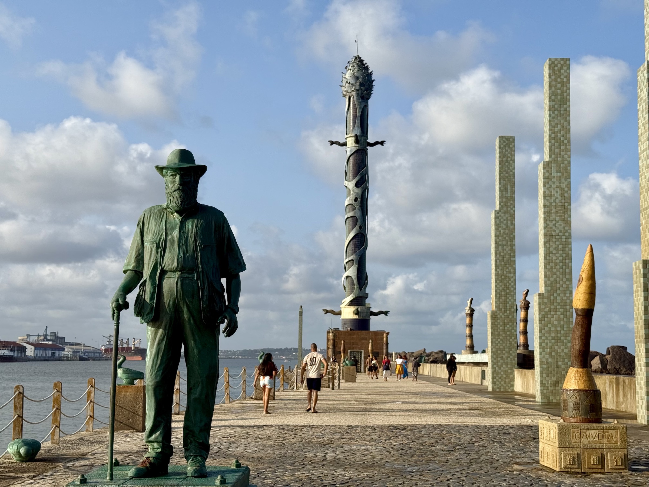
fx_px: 900
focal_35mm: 48
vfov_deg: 30.3
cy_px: 244
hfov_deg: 39.7
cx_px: 324
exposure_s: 1/4878
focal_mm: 6.76
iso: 64
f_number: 1.78
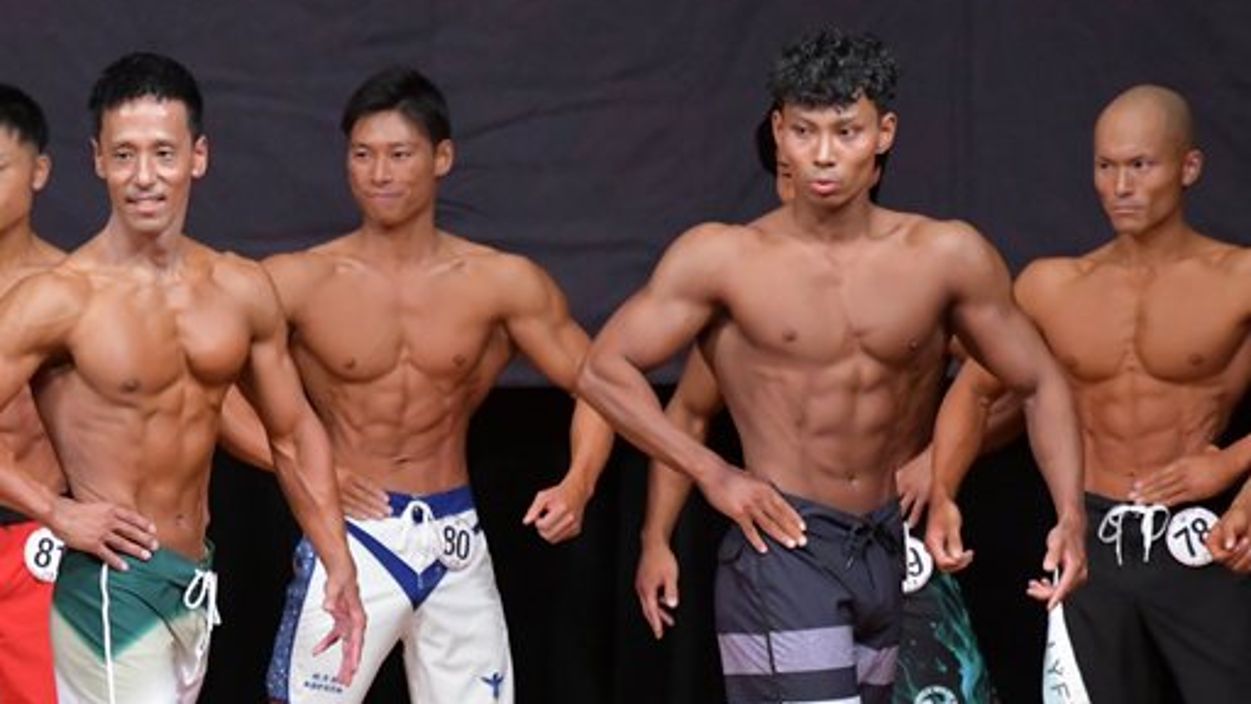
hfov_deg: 4.8
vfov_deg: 2.7
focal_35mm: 452
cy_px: 594
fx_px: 14994
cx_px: 360
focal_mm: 190
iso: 5000
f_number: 5.6
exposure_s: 1/400
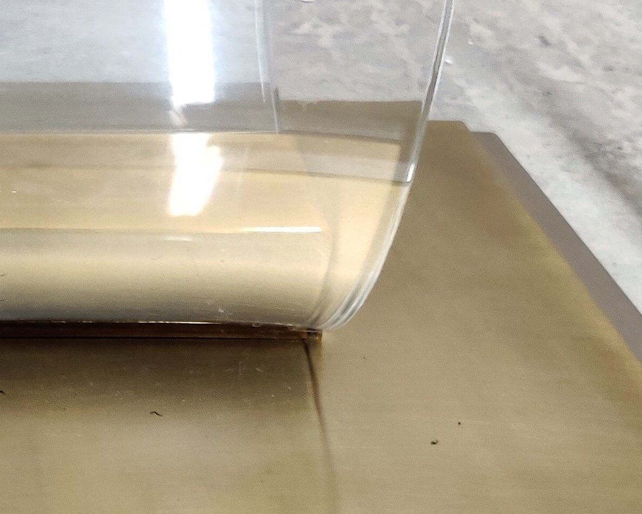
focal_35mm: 88
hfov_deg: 21.1
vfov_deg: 17.4
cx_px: 28
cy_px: 351
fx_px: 1672
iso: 800
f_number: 1.75
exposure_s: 1/50
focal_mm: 4.75
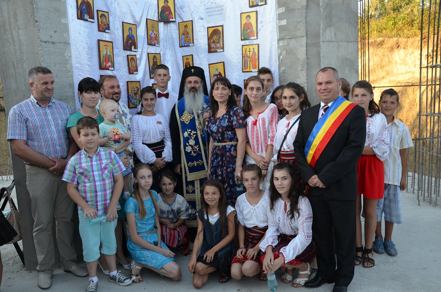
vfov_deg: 39.8
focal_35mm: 33
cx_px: 220
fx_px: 403
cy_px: 146
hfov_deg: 57.3
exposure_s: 1/125
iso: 250
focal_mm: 22
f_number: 5.6
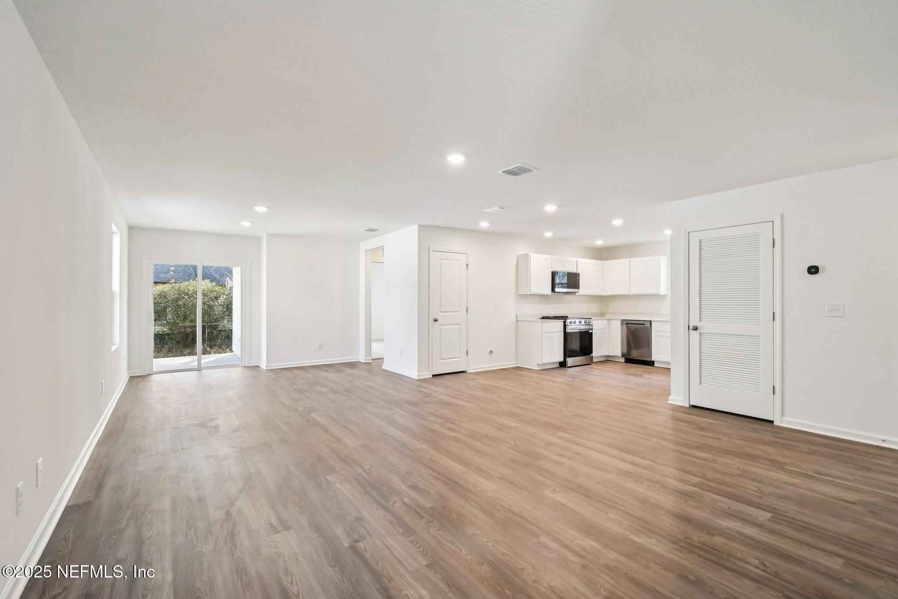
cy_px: 300
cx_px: 449
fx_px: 374
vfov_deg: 77.3
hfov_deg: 100.4
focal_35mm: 15
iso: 400
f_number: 8
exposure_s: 1/13
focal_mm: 10
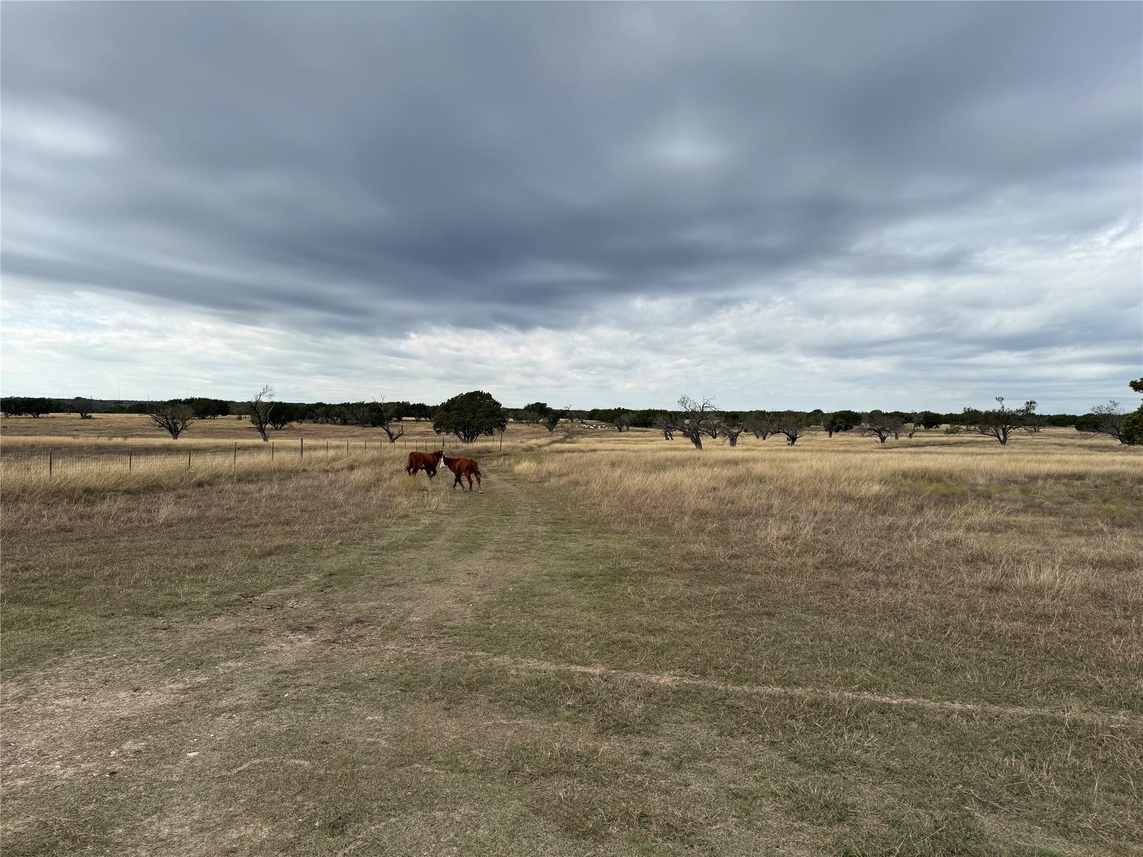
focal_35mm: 24
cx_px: 572
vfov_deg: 56.8
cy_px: 428
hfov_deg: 71.6
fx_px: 792
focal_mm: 6.76
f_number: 1.78
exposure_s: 1/3413
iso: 80
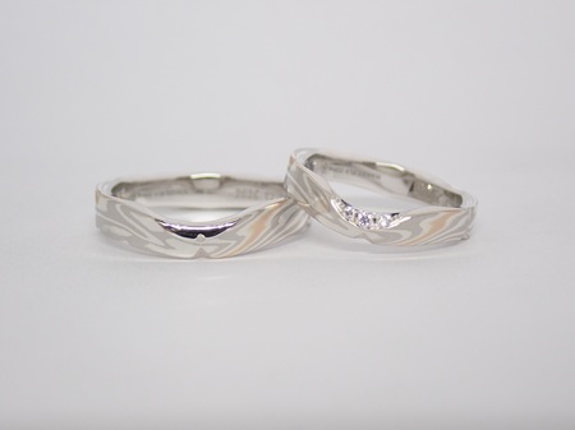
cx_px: 288
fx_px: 1278
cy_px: 215
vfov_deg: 19.1
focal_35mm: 77
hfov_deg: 25.3
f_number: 4.1
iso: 200
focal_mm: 13.65
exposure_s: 1/100
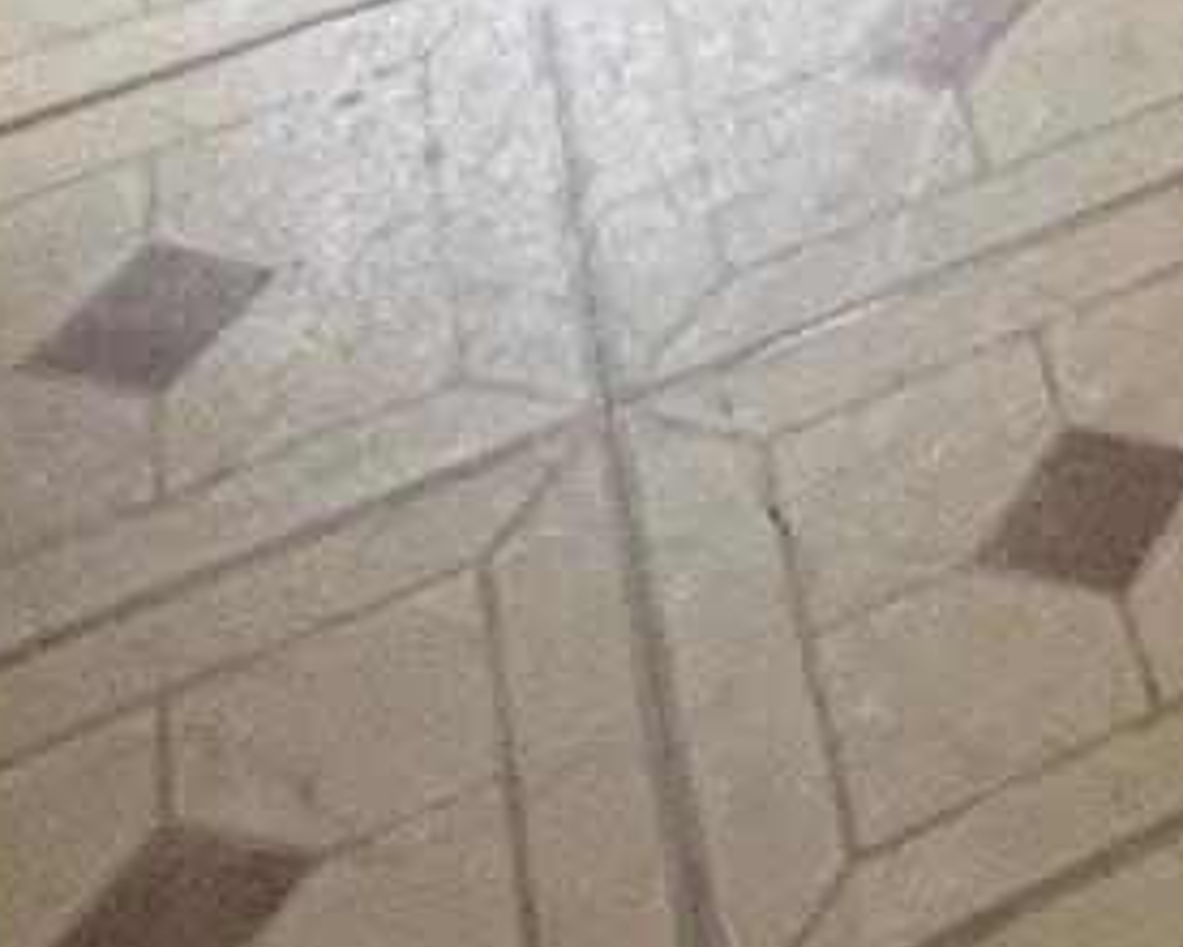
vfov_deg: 10.2
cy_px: -2104
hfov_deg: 15.2
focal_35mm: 94
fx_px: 3292
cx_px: 2550
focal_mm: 1.57
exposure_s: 1/99
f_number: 1.8
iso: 160
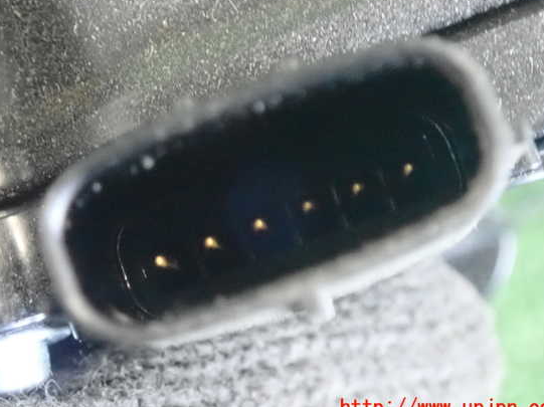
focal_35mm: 111
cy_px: 195
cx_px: 265
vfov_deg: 13.3
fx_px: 1743
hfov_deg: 17.7
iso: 6400
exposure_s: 1/30
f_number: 4.9
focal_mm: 18
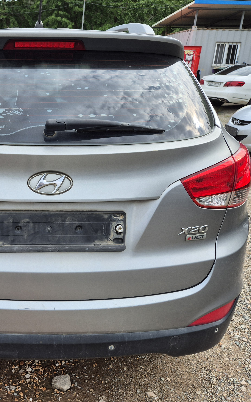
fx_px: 361
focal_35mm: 33
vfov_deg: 58.1
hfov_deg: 35.9
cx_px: 24
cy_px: 202
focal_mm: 5.4
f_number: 1.8
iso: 25
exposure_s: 1/728
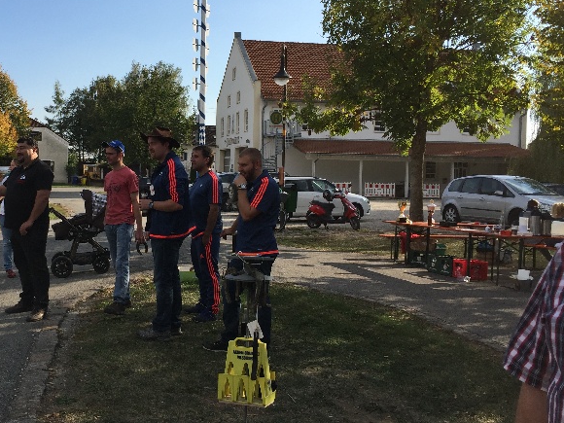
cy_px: 192
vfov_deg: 35.9
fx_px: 652
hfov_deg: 45.9
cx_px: 177
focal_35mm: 40
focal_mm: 4.15
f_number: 2.2
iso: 32
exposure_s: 1/1721
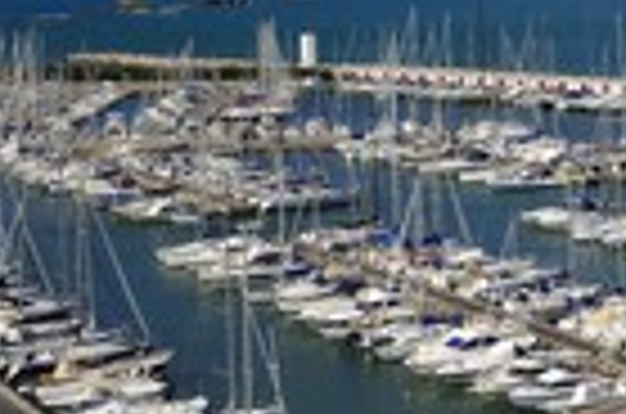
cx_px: 910
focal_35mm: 97
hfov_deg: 18.8
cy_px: 112
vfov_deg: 14.0
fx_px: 1683
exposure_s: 1/200
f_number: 14
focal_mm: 32
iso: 200
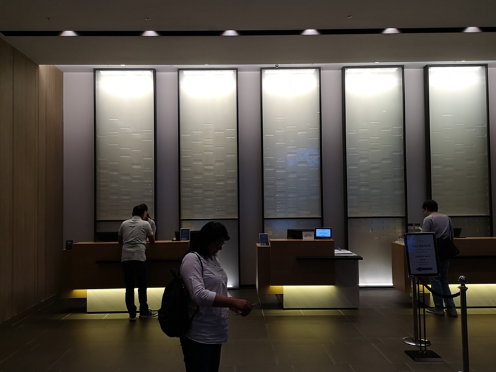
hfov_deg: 61.6
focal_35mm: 29
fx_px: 416
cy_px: 188
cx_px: 236
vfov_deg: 48.2
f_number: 1.8
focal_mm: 3.95
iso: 80
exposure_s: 1/50
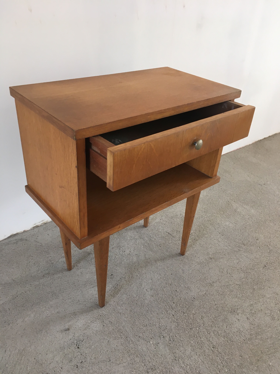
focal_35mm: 29
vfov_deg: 61.7
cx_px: 140
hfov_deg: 48.2
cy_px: 187
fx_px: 313
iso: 32
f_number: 2.2
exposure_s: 1/33
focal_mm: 4.15
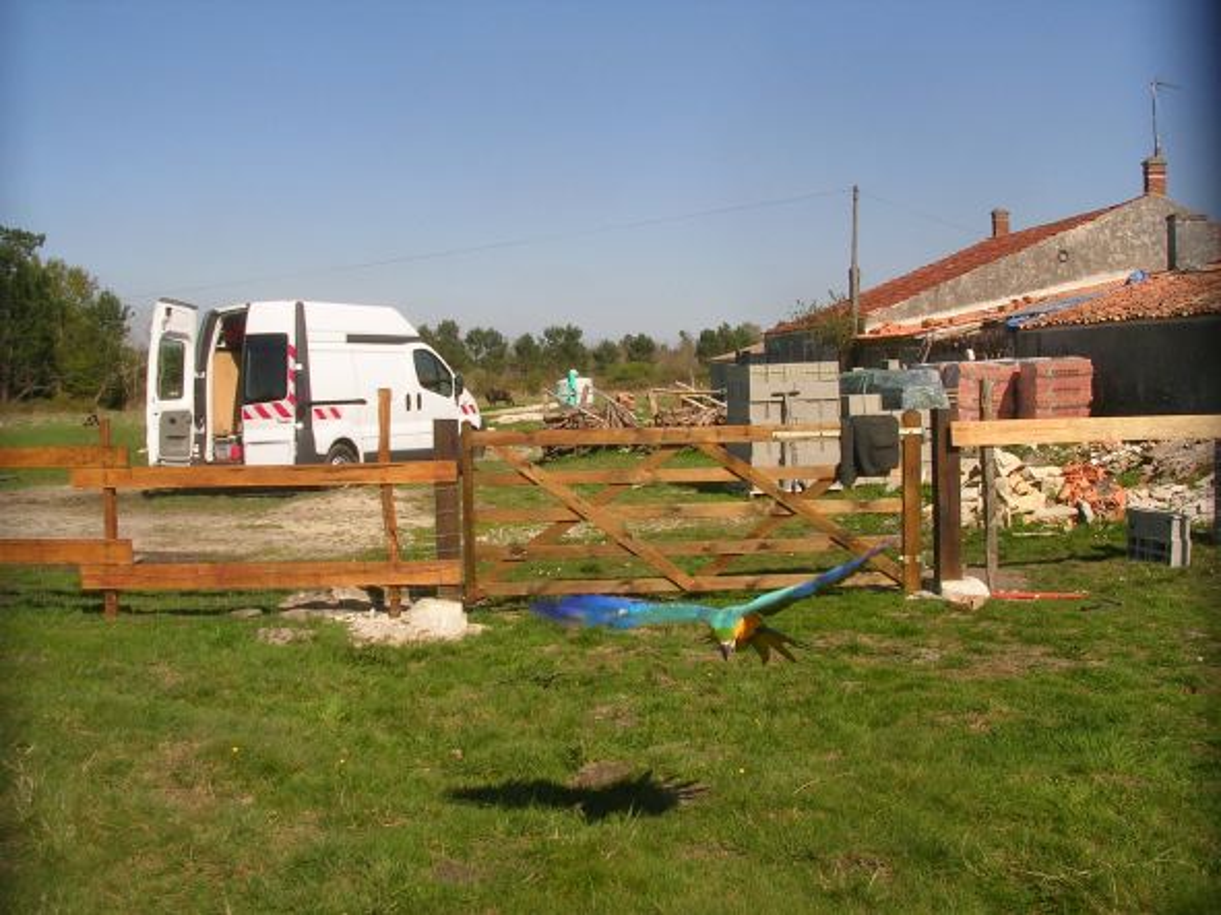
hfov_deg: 49.0
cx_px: 610
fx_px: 1340
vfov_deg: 37.7
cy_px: 458
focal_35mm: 38
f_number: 5.6
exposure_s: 1/368
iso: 50
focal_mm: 5.8
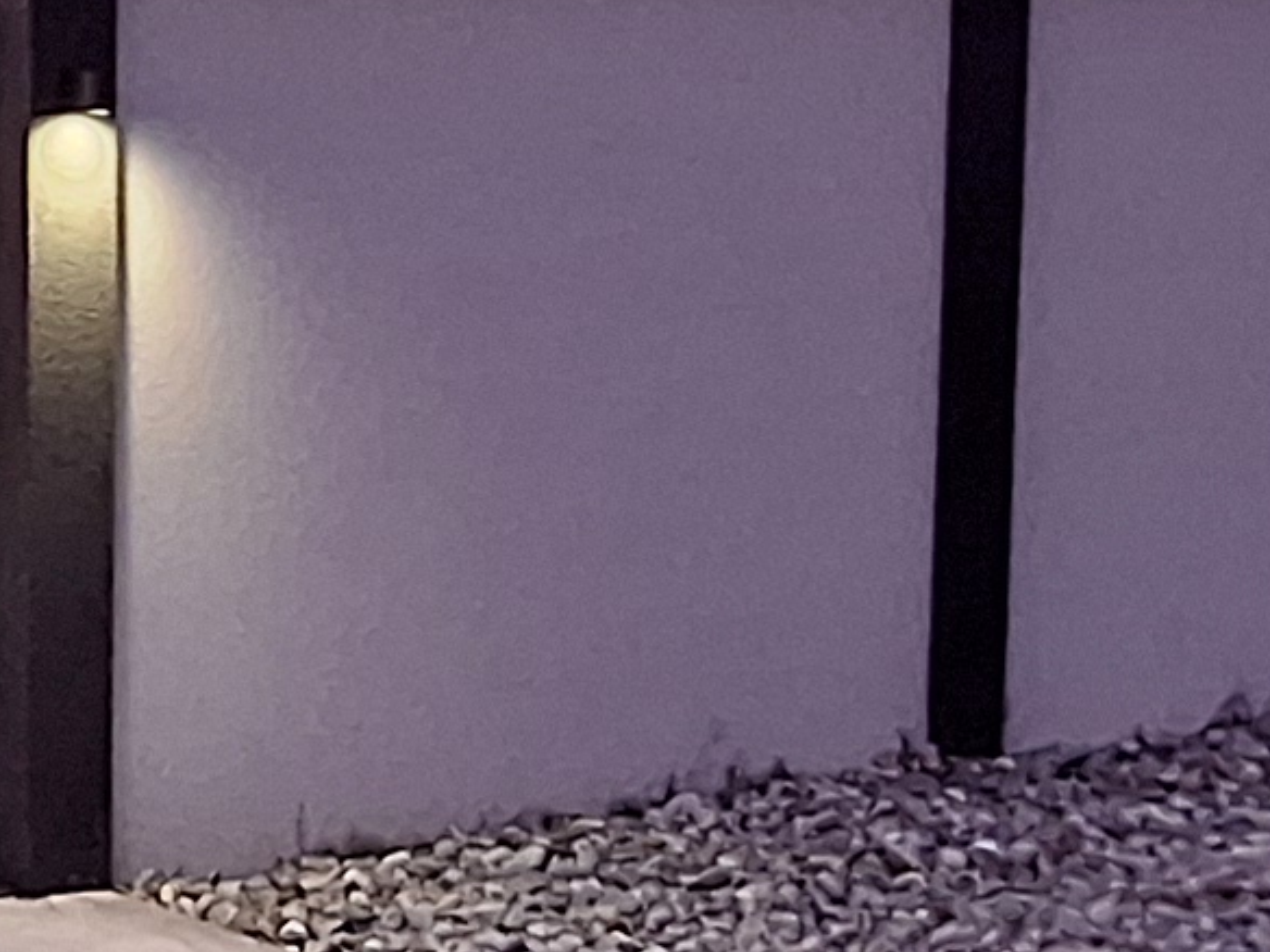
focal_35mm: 89
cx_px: -889
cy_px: 387
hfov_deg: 18.2
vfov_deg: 16.6
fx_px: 3265
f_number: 2.2
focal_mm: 1.74
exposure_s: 1/50
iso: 200
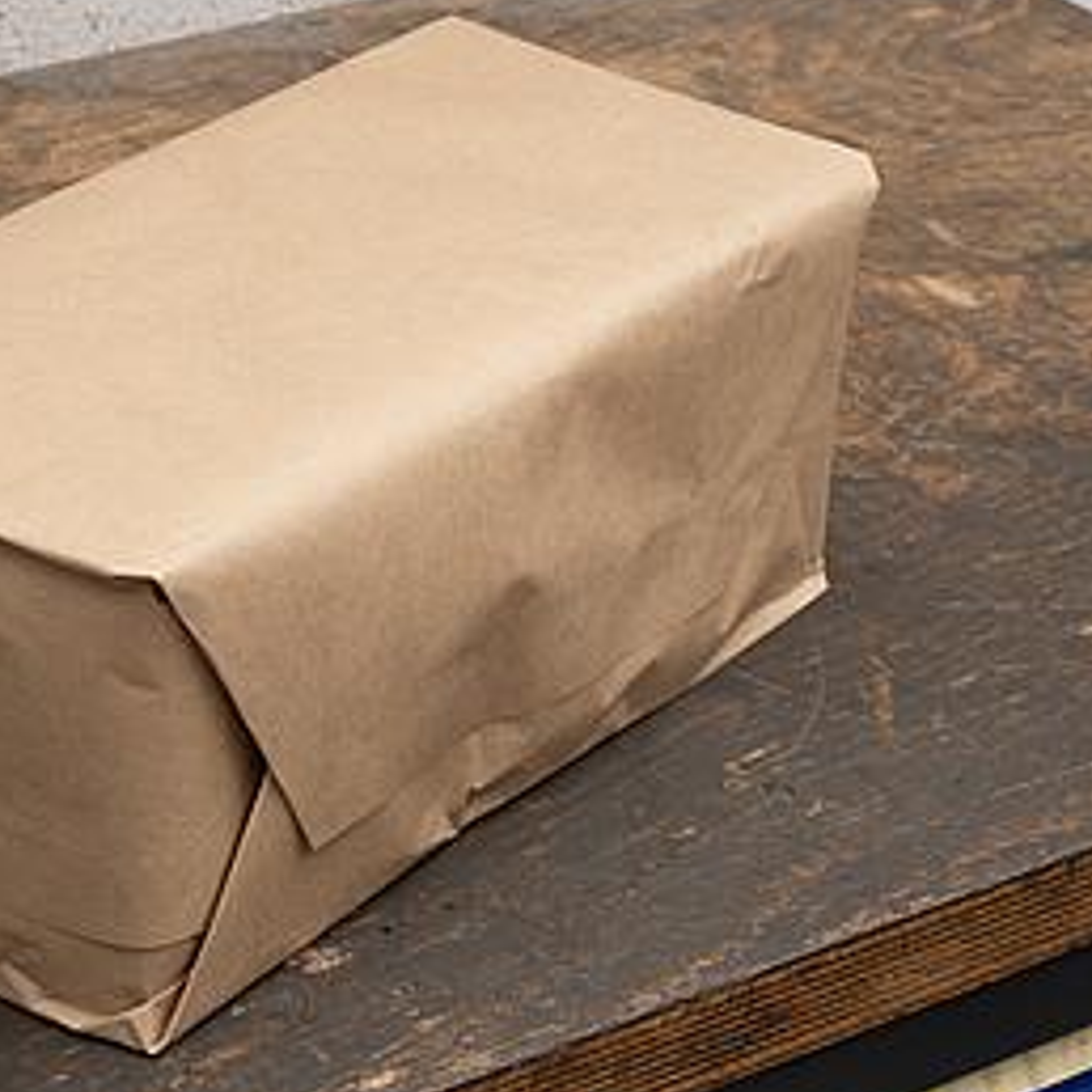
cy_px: 540
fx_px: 3712
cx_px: 262
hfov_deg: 16.6
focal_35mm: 104
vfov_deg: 16.7
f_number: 8
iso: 200
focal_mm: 36
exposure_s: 1/160
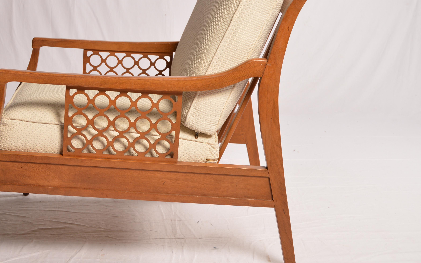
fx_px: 777
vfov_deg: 19.2
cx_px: 155
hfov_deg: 30.2
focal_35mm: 68
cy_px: 113
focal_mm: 31
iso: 200
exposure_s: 1/160
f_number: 5.6
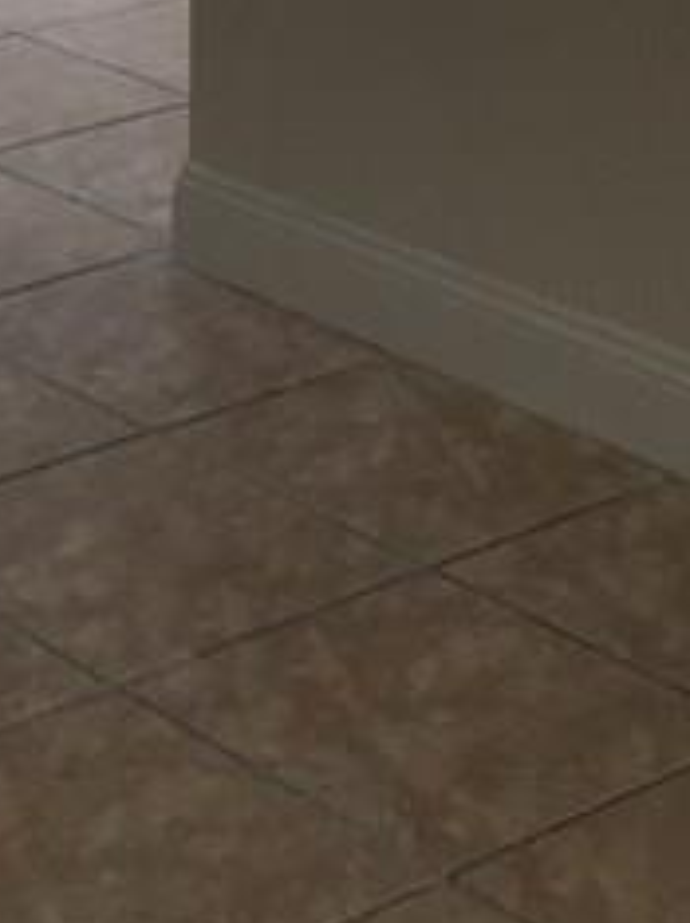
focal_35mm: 127
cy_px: -572
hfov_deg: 11.5
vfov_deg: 14.2
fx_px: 3381
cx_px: -63
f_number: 2.2
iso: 25
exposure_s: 1/40
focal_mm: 4.15
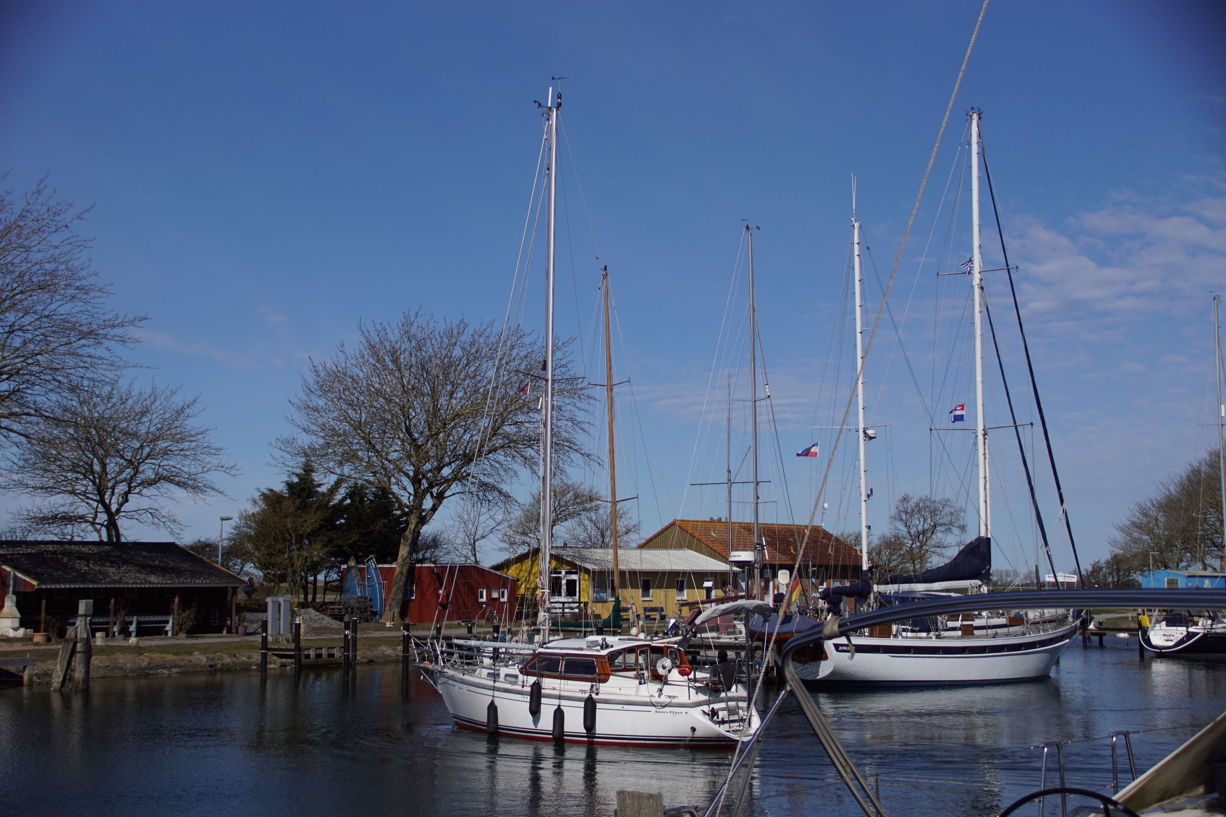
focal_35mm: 52
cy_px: 408
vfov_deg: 25.8
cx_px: 613
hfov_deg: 37.9
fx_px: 1788
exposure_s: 1/4000
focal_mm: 35
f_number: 4.5
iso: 200
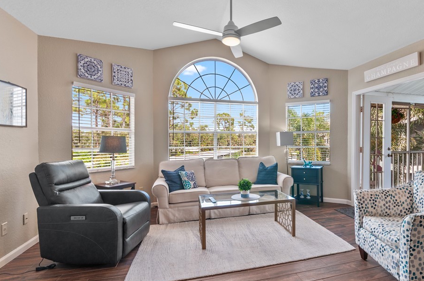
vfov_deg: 67.2
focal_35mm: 18
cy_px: 146
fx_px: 212
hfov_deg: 89.1
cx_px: 252
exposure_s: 1/6
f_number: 8
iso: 200
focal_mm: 10
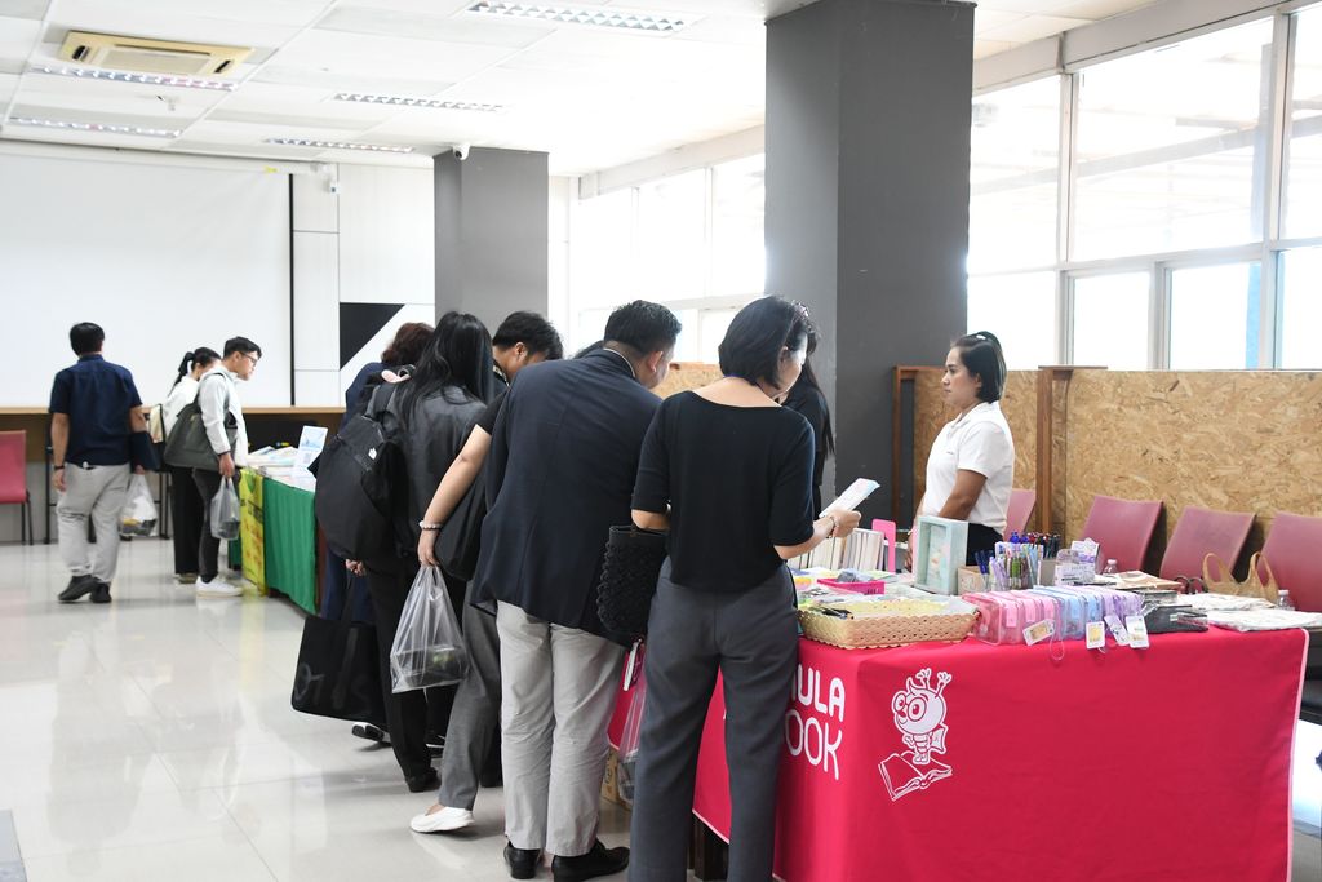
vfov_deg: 29.9
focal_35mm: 45
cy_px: 441
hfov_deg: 43.6
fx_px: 1653
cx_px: 661
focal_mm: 30
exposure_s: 1/80
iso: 1600
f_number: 4.5
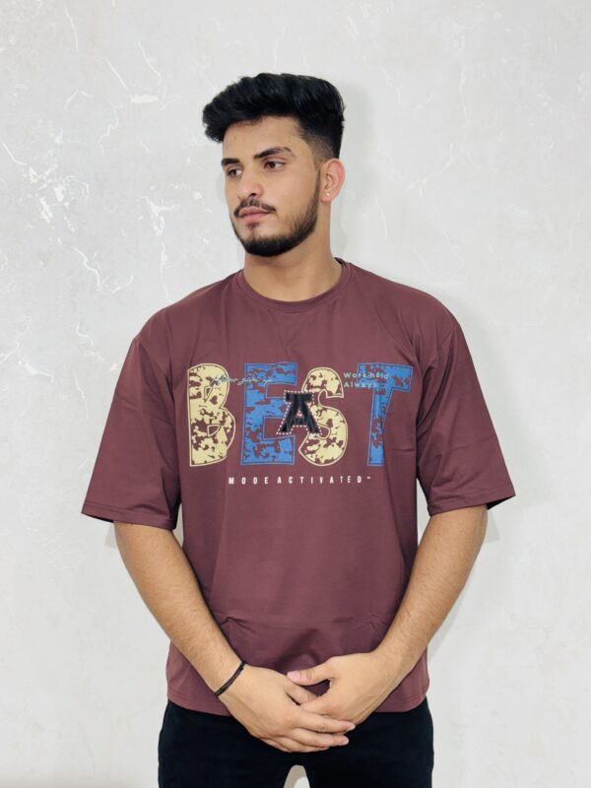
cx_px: 296
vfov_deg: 36.8
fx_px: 1184
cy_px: 394
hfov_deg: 28.0
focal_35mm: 52
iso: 32
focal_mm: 5.96
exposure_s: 1/50
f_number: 1.6
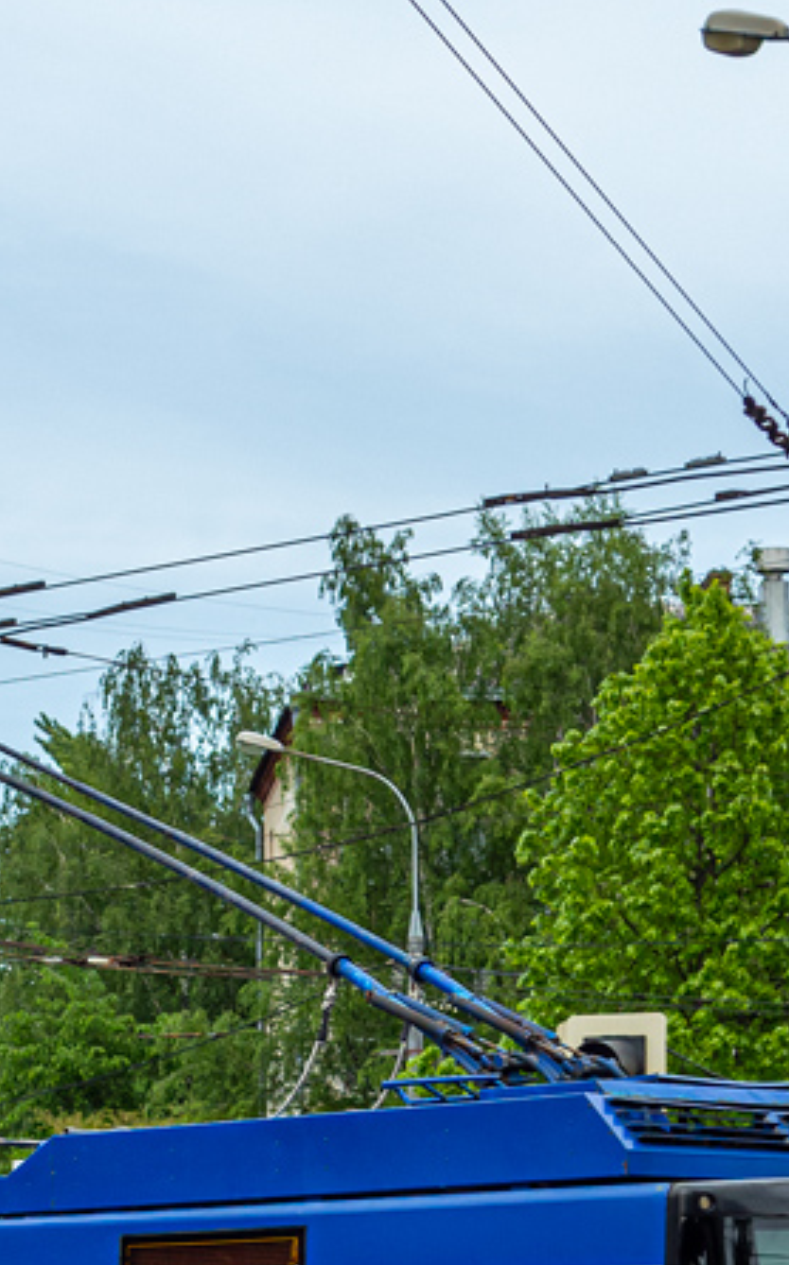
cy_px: 1015
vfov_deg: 16.1
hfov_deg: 10.1
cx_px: 494
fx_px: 4447
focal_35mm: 129
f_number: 3.5
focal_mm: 17.6
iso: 80
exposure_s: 1/500
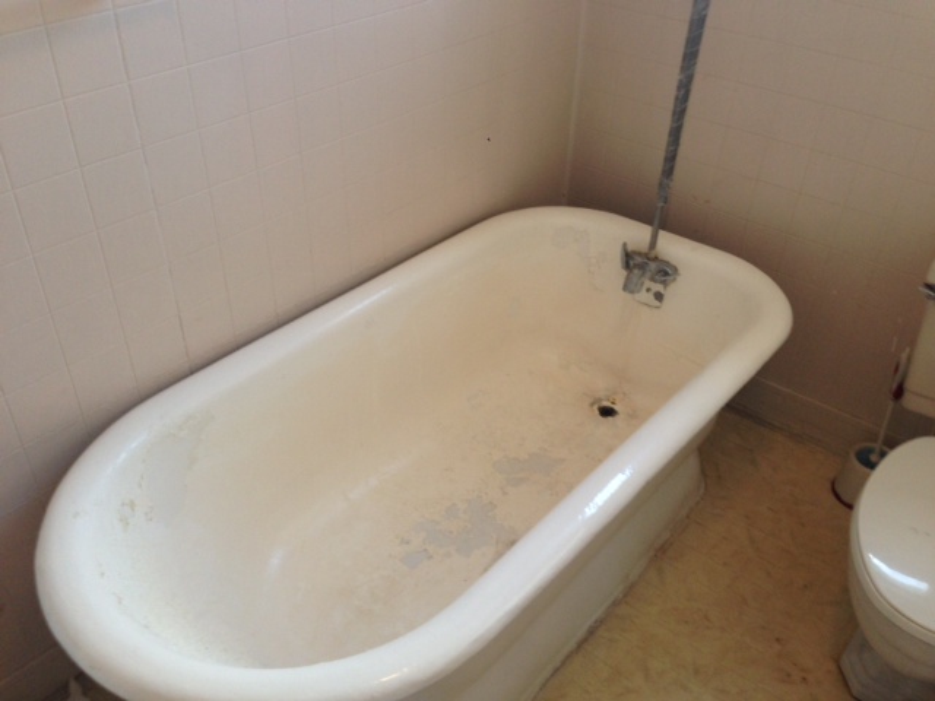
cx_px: 468
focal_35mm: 33
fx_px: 891
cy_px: 350
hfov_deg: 55.4
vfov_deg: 42.9
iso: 80
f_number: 2.4
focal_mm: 4.12
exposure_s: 1/20
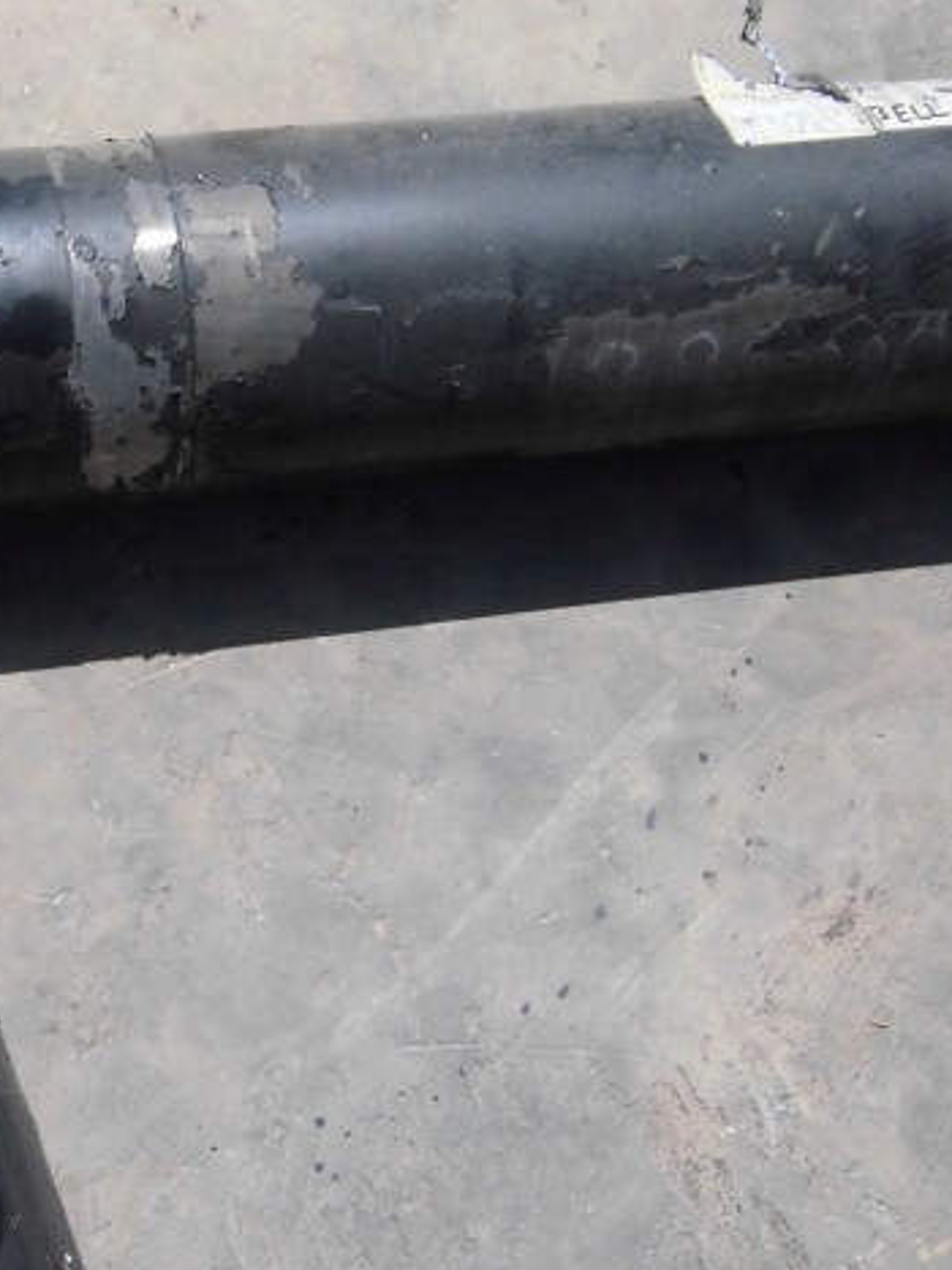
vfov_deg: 33.8
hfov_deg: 25.4
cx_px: 242
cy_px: 582
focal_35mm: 57
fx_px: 2091
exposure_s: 1/250
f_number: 7.9
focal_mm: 4.7
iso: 100
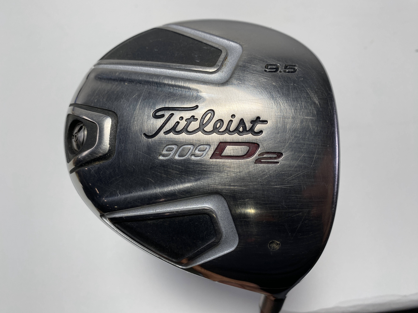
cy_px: 156
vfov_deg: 54.9
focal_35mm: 25
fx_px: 302
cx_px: 209
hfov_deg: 69.4
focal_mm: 4.25
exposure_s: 1/400
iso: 32
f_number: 1.8
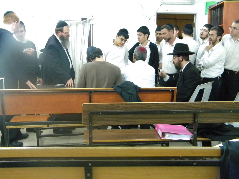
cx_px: 120
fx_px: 283
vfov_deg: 35.1
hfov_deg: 45.8
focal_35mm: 41
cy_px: 90
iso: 800
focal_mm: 7.3
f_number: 3.8
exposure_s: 1/30.2
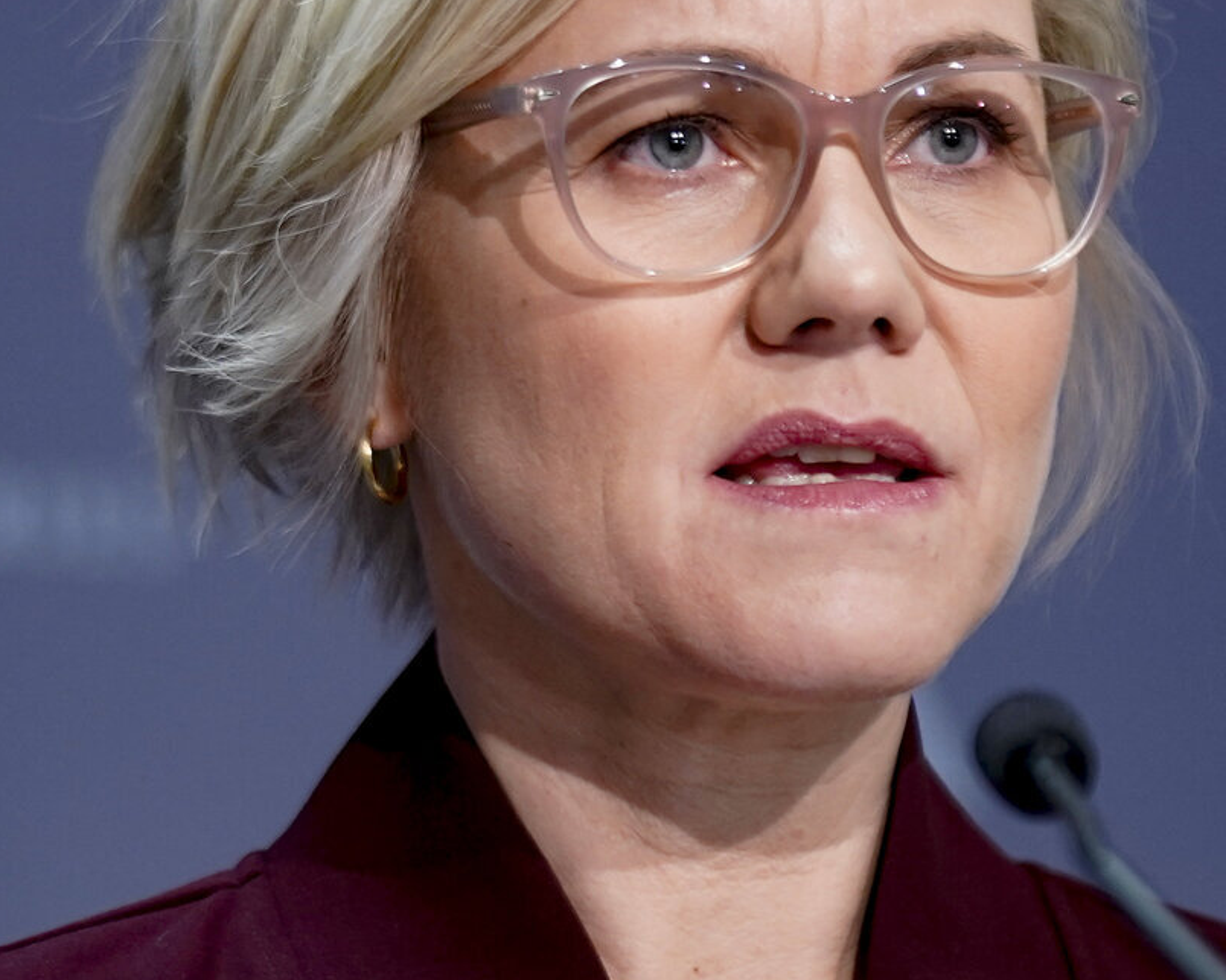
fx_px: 17090
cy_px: 317
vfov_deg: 3.3
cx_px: 921
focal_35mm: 471
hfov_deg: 4.1
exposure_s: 1/160
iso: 1000
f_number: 1.8
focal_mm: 135
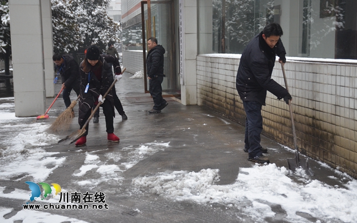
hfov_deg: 33.0
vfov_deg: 21.0
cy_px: 104
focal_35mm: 62
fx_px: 603
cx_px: 177
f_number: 6.7
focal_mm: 40
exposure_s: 1/180
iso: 800
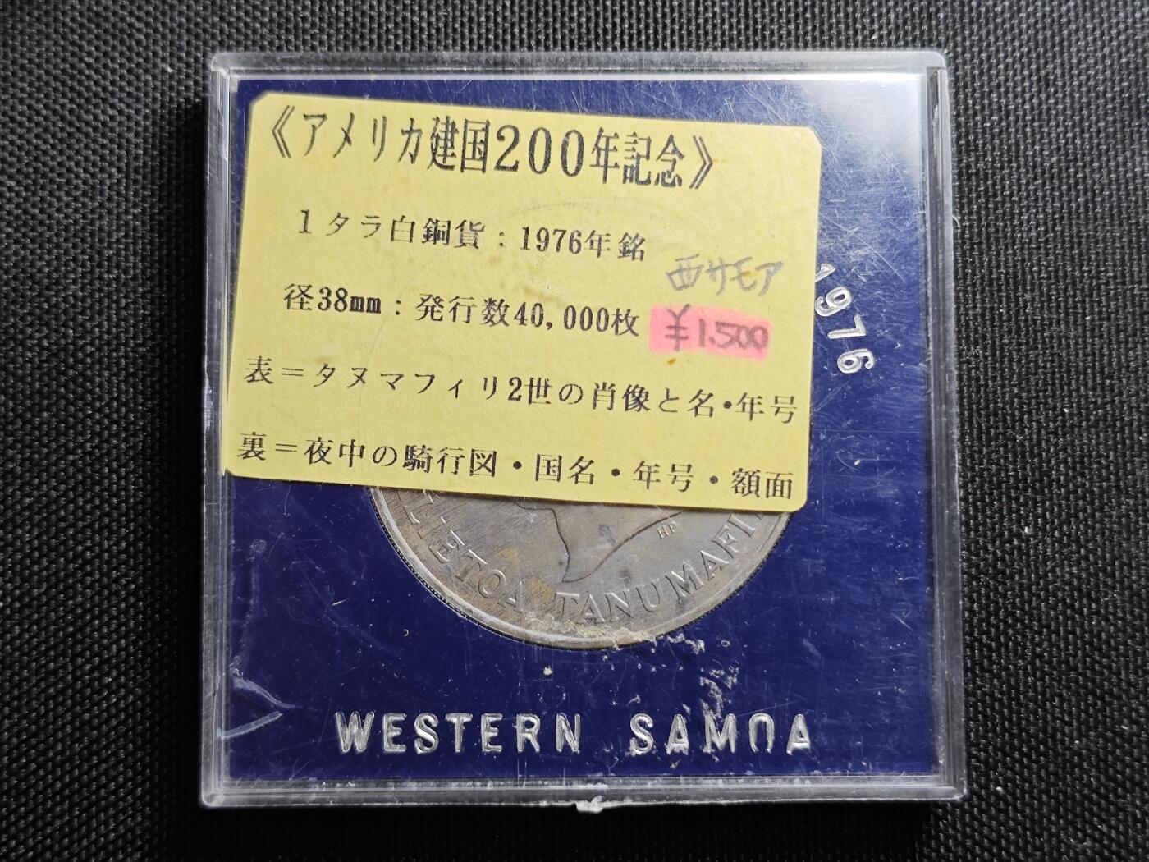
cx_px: 574
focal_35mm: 49
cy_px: 431
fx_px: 1626
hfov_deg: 38.9
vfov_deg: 29.7
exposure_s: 1/94
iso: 160
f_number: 1.6
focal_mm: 5.84
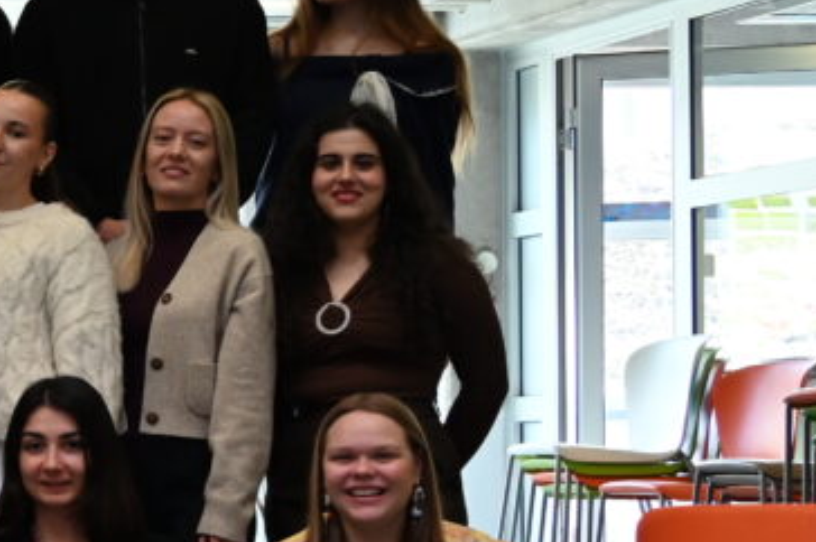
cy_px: 480
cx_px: -785
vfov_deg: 8.8
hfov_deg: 11.9
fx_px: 3510
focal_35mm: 155
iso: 1400
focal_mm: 36
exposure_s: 1/125
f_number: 4.8
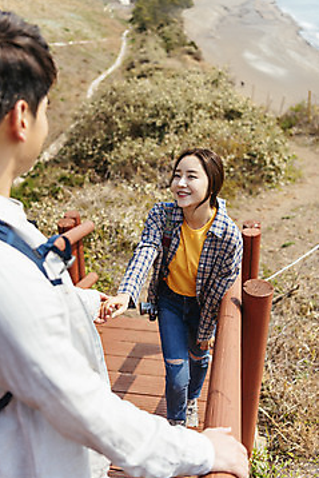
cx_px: 142
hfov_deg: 35.1
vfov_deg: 50.7
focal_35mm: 38
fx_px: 505
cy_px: 230
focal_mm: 34
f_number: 2.8
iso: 100
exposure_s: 1/1600
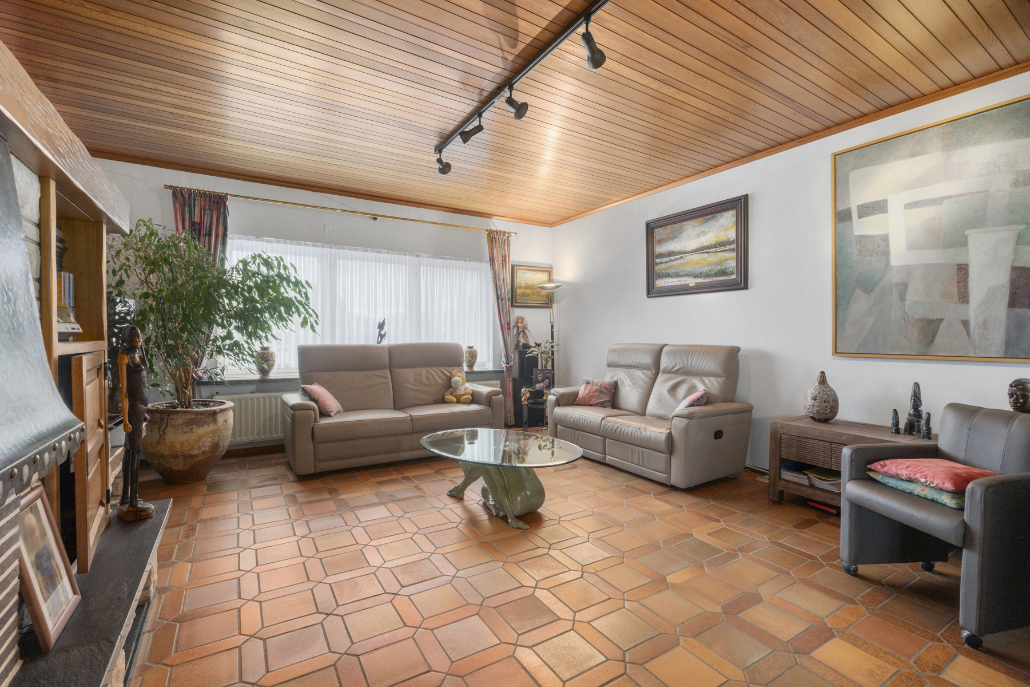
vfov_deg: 73.7
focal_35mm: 16
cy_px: 344
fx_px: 458
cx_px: 515
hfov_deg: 96.7
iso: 250
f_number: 11
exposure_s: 1/100
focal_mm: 16
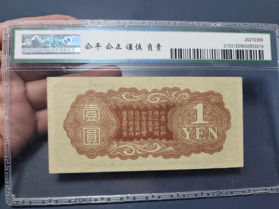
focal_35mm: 23
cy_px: 104
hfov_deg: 73.9
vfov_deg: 58.9
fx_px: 185
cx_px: 140
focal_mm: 5.4
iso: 500
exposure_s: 1/101
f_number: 1.8
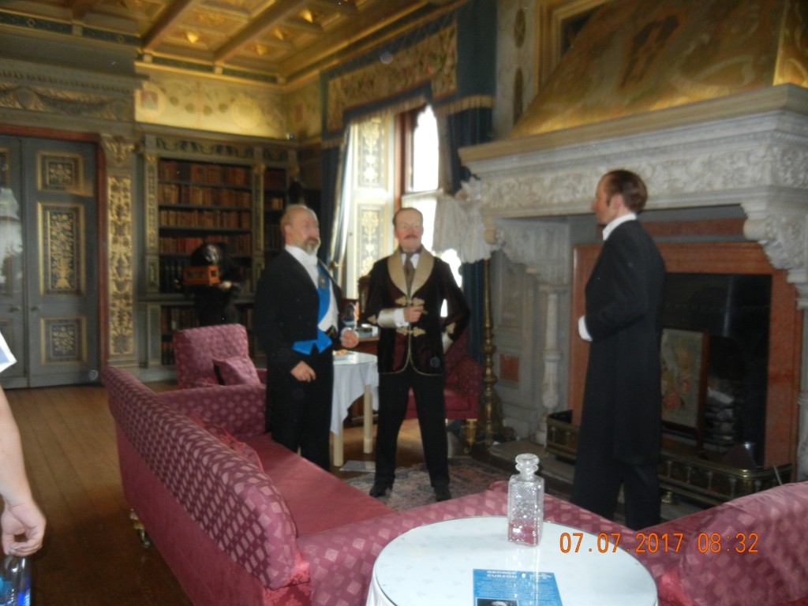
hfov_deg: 60.0
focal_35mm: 30
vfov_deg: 46.8
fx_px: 700
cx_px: 404
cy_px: 303
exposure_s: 1/30
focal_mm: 5.4
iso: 448
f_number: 3.5
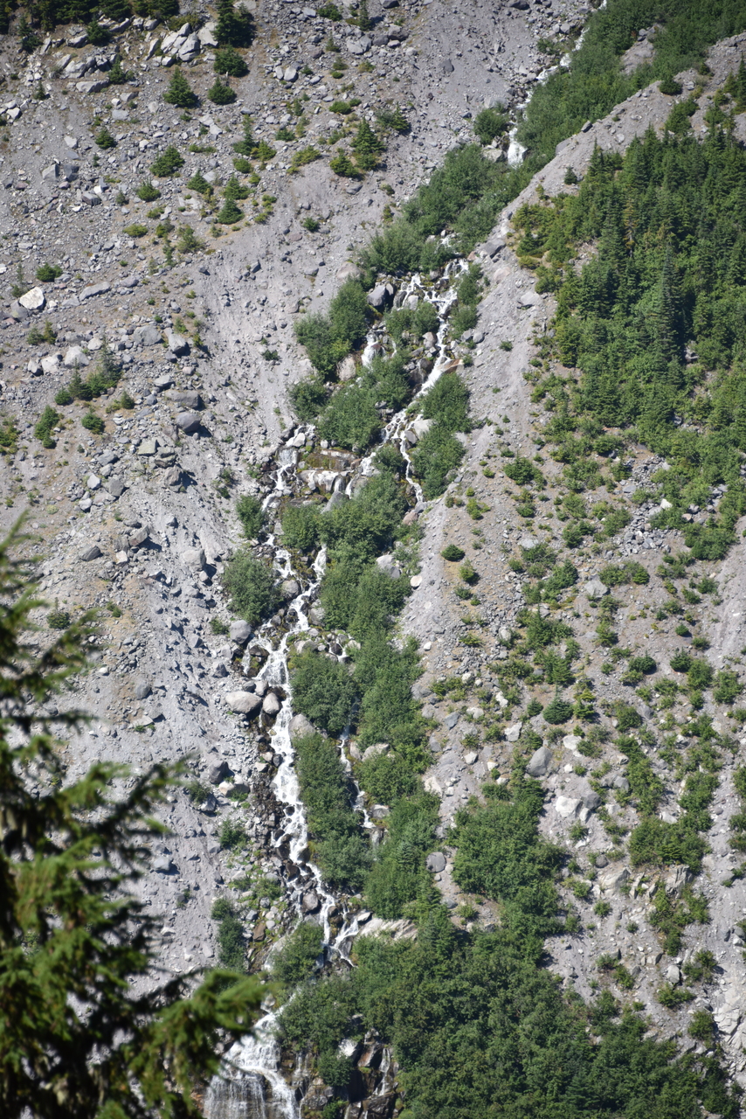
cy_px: 560
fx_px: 6523
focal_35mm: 210
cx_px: 373
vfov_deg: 9.8
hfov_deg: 6.5
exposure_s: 1/500
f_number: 5.6
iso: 160
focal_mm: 210
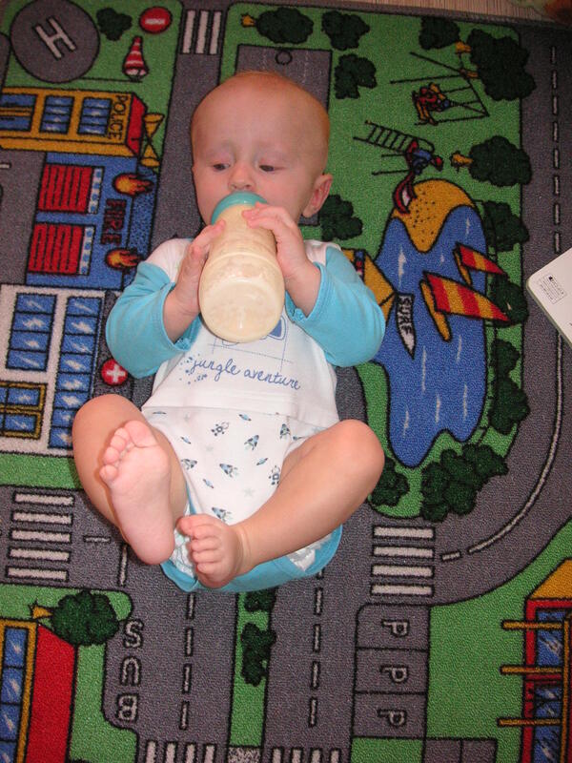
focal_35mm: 37
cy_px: 382
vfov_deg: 50.1
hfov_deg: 38.7
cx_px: 286
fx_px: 815
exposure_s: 1/45
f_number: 2.8
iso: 160
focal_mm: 6.1
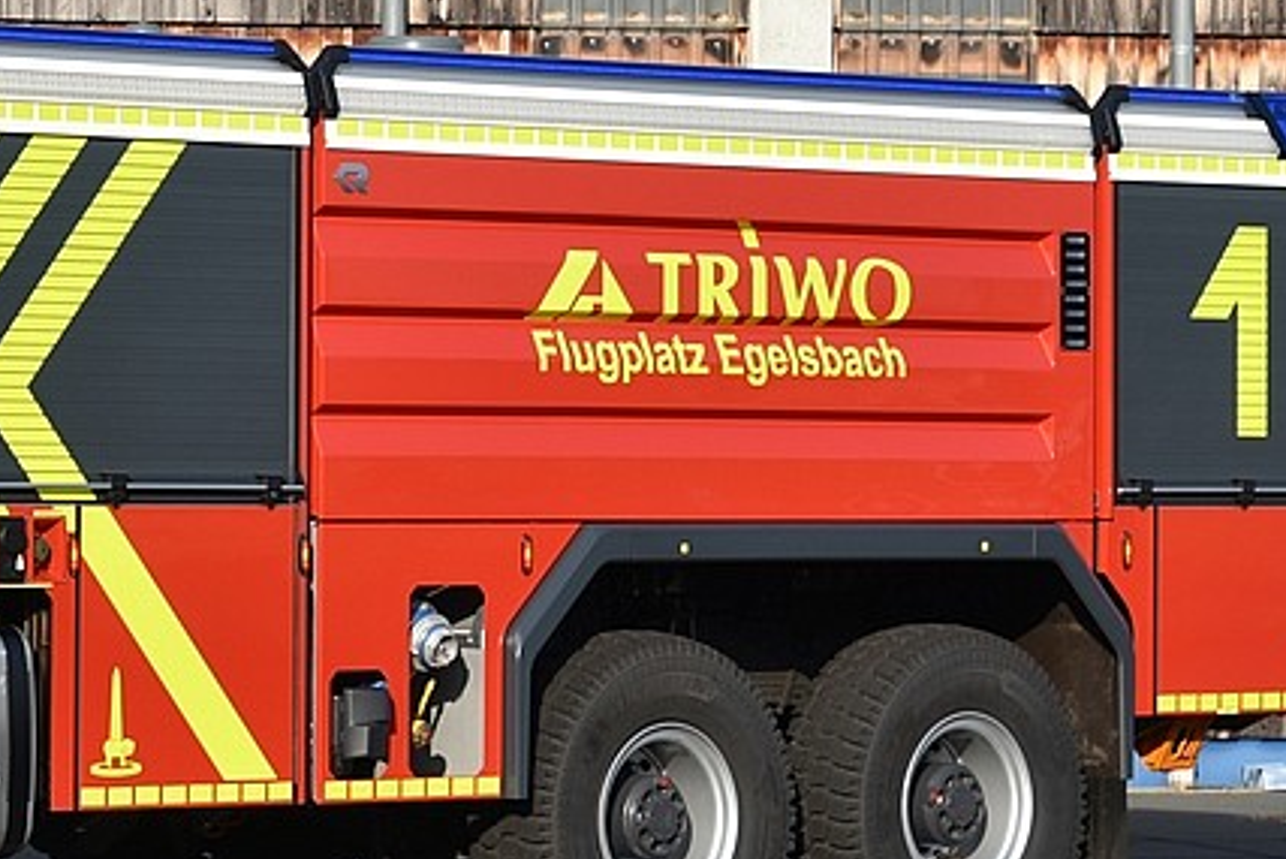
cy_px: 332
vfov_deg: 7.7
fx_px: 6396
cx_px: 69
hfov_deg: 11.4
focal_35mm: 179
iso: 200
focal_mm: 85
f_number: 9
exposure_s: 1/320
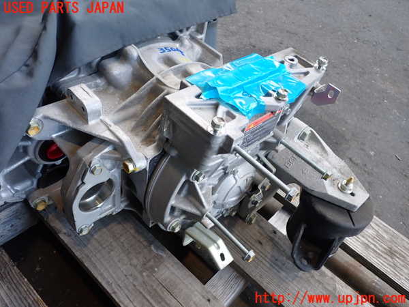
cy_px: 154
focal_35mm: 30
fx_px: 354
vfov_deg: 46.8
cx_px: 204
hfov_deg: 60.0
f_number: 2.3
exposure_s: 1/125
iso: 200
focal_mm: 5.4
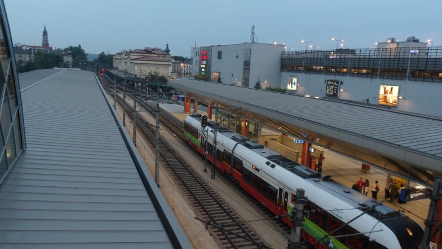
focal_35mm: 30
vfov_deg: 38.8
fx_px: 352
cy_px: 148
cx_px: 221
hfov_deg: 64.3
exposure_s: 1/30
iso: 240
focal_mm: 4.9
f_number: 3.3
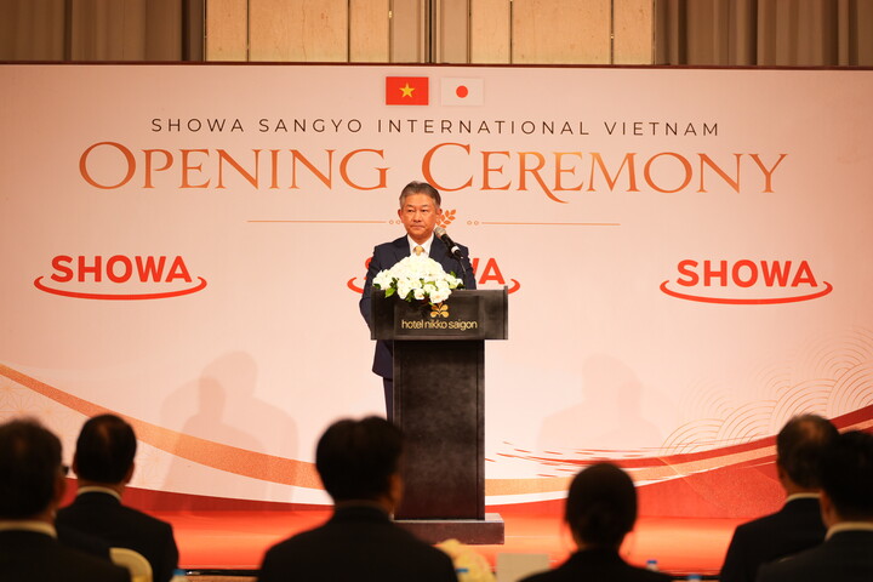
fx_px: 3007
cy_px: 291
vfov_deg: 11.1
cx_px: 436
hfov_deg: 16.5
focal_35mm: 124
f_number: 2.8
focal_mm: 124
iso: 640
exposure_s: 1/160
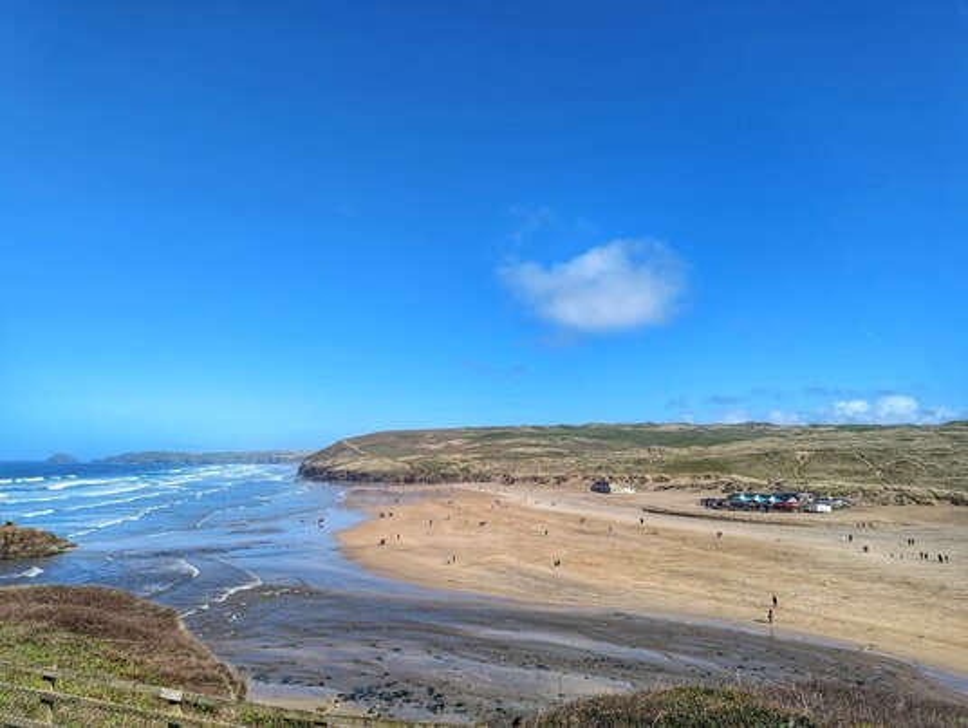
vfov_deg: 56.9
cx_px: 484
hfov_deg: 71.5
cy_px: 364
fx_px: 672
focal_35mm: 24
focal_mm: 6.81
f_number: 1.85
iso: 47
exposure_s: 1/2058
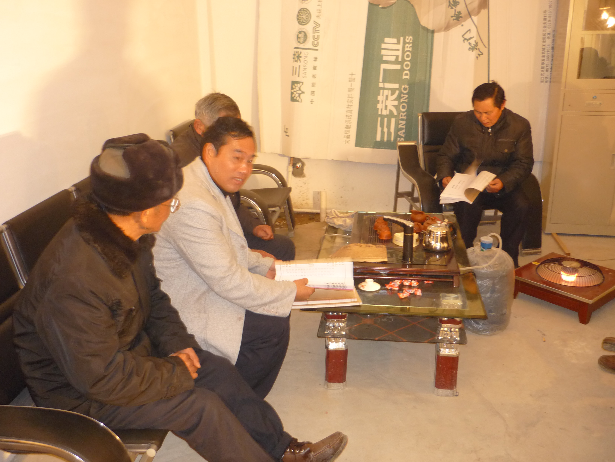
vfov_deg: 42.9
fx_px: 586
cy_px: 231
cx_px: 308
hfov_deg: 55.4
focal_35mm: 33
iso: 250
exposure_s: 1/8
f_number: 2.8
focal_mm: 5.5
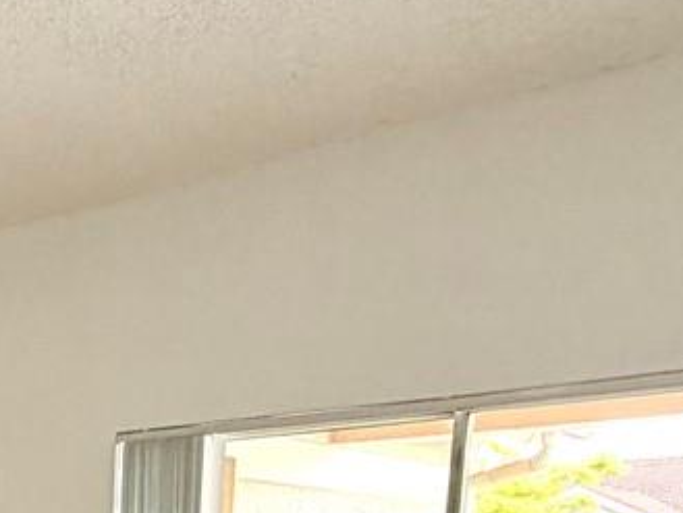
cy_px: 852
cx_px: -216
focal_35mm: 68
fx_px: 1342
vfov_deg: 18.2
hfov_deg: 24.7
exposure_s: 1/121
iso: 125
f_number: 2.2
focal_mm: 2.22
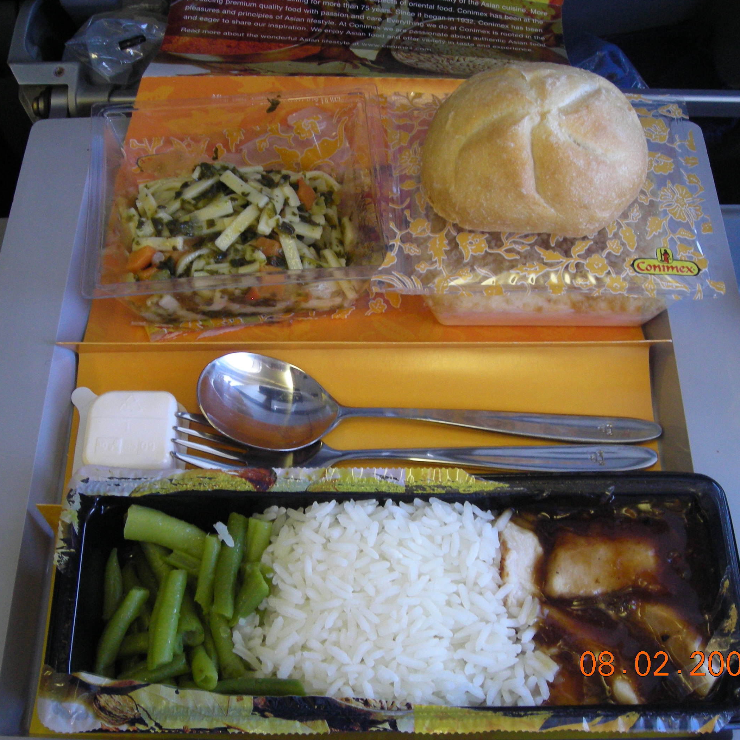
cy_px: 370
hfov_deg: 37.5
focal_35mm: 45
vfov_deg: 37.6
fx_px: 1088
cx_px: 334
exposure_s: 1/29.6
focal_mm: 6.3
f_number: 3.2
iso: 200
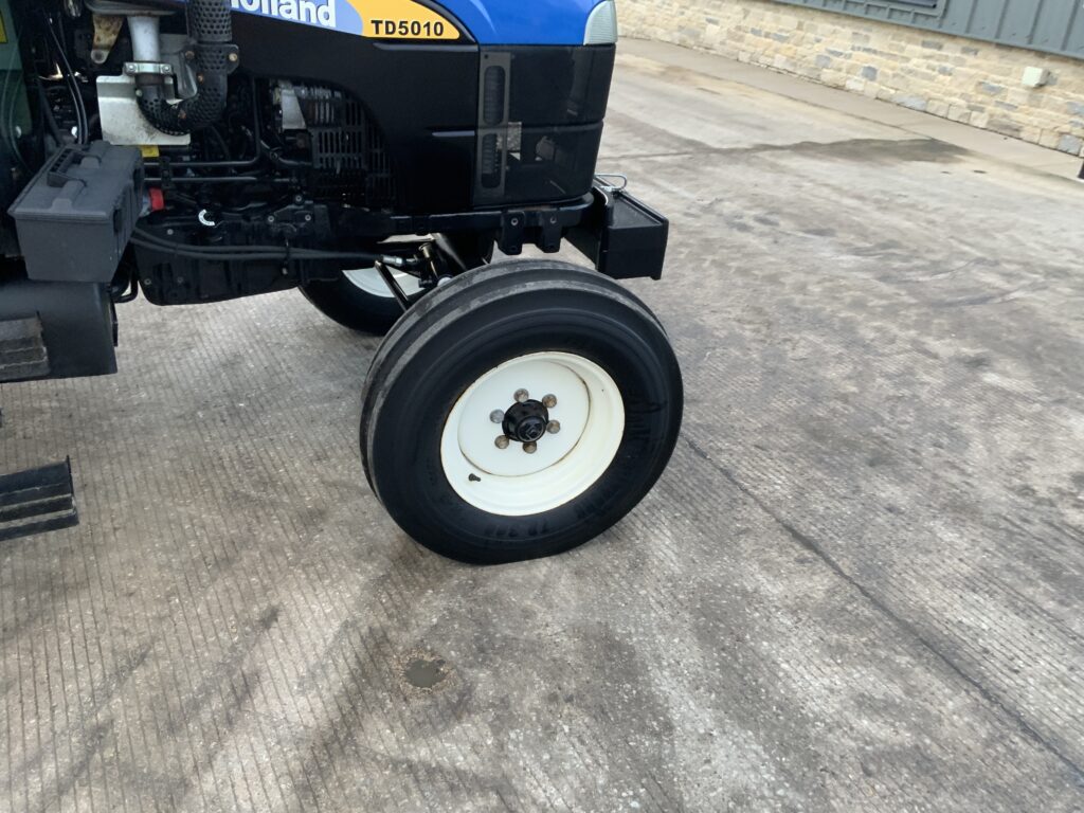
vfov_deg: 48.2
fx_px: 908
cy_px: 406
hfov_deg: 61.7
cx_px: 542
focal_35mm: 29
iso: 50
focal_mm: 3
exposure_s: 1/122
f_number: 1.8
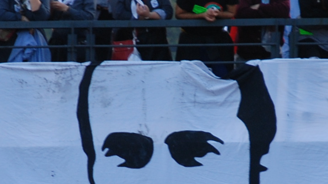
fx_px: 7410
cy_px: 156
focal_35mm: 852
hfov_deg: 2.5
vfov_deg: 1.4
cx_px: 187
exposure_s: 1/125
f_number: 5.6
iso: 220
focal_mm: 135
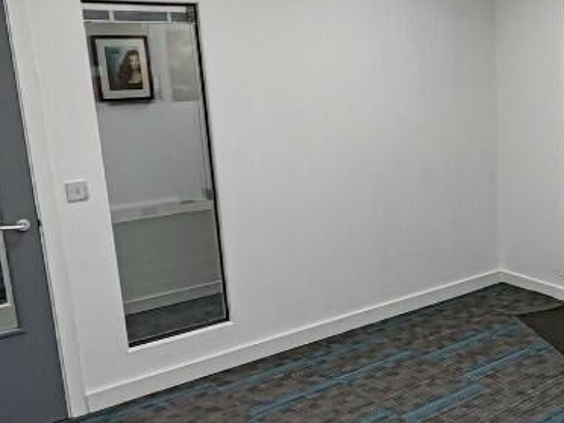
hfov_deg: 38.9
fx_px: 717
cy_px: 197
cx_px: 541
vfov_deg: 32.9
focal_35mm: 44
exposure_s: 1/130
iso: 50
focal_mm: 1.96
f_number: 2.2
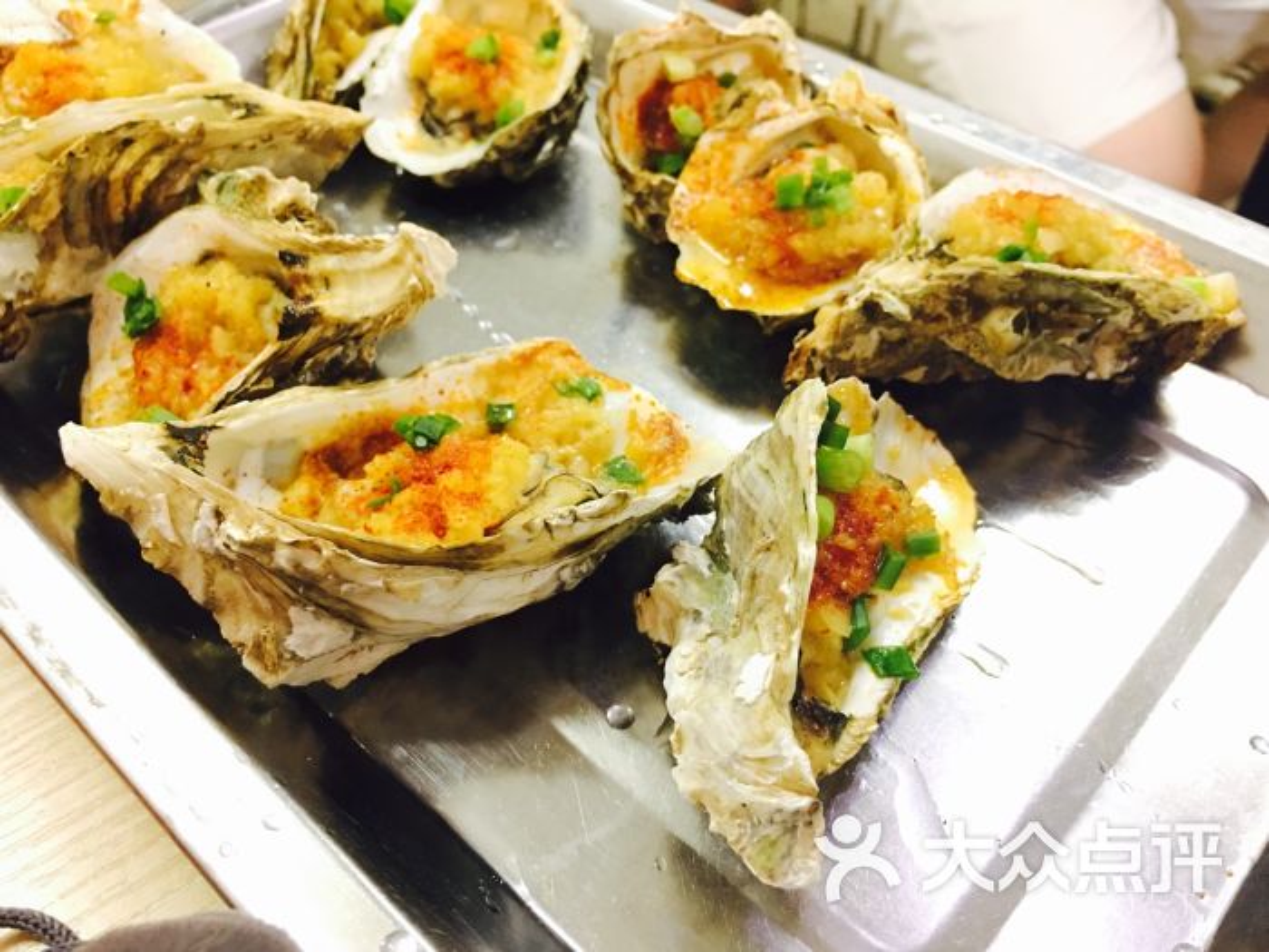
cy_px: 476
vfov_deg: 48.2
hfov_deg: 61.7
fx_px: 1063
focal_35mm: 29
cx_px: 634
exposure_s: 1/8
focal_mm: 4.15
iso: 100
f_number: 2.2
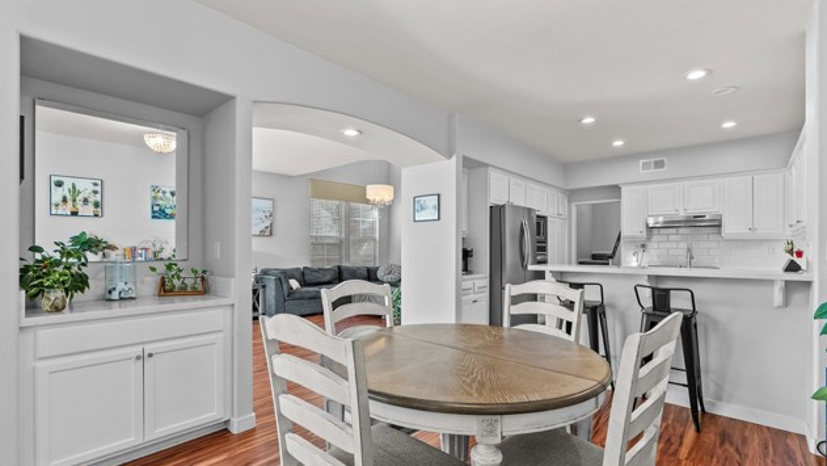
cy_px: 255
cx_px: 414
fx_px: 373
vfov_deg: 63.8
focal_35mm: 17
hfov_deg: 95.9
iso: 1600
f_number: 8
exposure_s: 1/13
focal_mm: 16
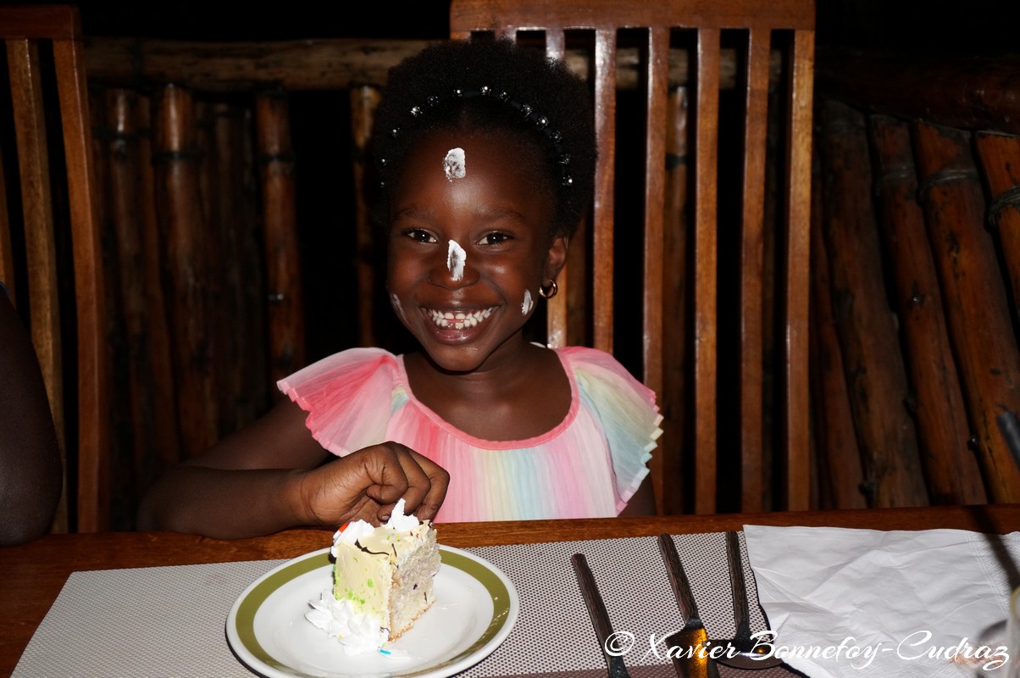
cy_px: 339
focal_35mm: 39
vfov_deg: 34.1
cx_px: 510
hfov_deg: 49.6
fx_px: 1104
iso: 800
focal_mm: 26
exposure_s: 1/60
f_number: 4.5
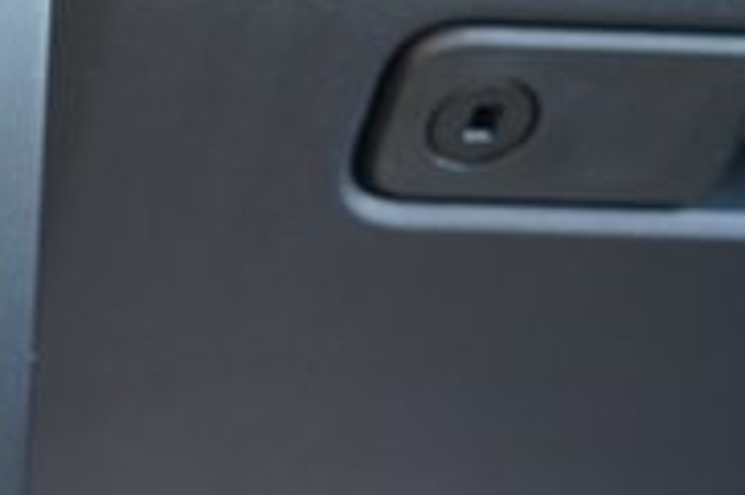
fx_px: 2109
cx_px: -413
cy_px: 198
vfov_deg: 13.4
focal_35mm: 102
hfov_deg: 17.7
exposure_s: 1/60
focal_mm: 29
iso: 320
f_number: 4
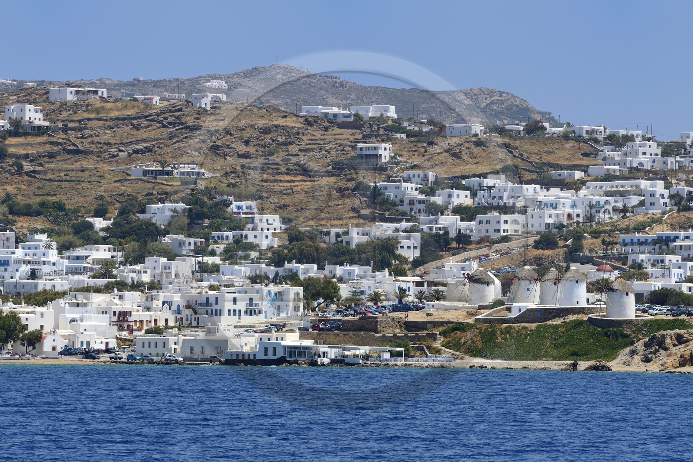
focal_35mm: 200
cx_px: 346
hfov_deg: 10.3
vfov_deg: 6.9
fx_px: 3849
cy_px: 231
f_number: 11
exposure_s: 1/320
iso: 200
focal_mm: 200
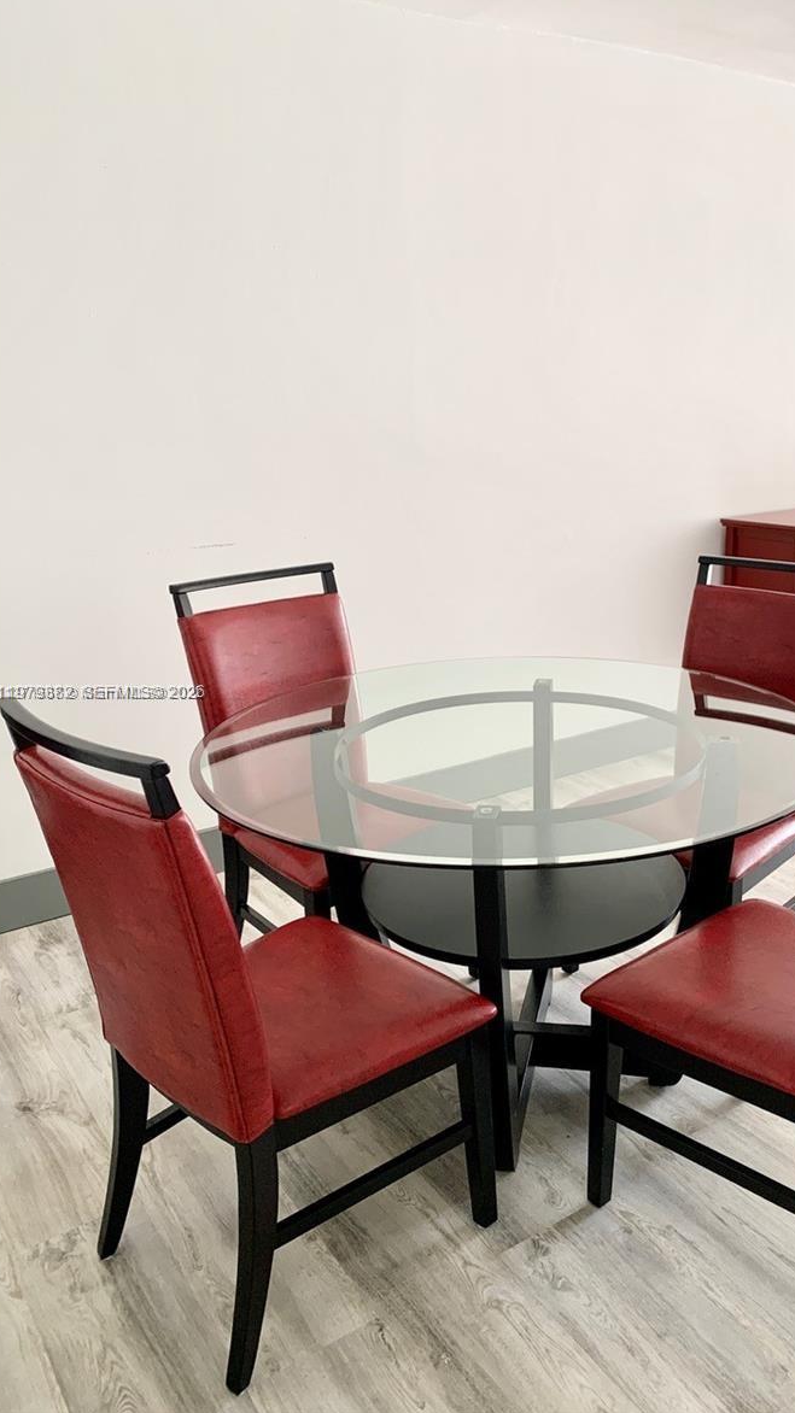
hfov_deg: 39.7
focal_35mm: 29
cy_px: 693
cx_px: 525
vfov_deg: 66.1
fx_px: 1087
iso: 80
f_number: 1.8
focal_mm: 4.25
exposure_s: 1/60
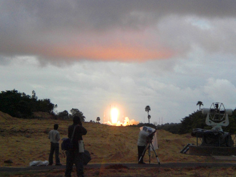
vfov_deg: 13.0
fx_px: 777
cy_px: 88
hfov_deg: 17.3
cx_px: 118
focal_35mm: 114
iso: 400
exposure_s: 1/200
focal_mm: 18.9
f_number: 5.9
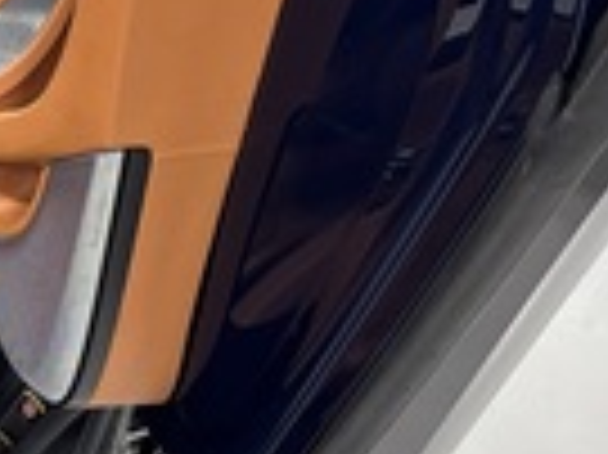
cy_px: -29
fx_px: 1421
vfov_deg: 17.6
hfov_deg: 21.9
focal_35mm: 81
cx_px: -171
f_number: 1.6
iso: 200
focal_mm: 5.96
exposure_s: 1/60
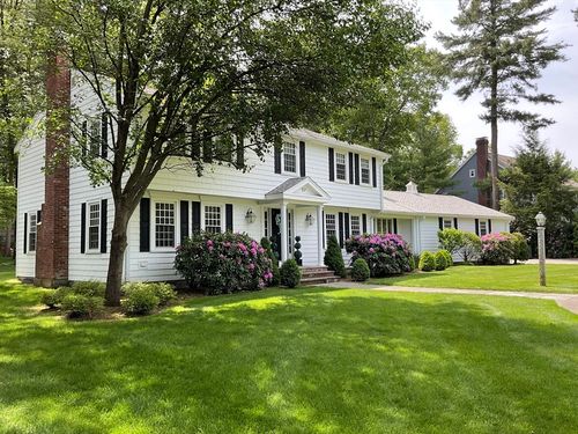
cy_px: 217
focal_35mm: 29
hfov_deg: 61.7
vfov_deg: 48.2
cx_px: 289
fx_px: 484
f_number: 1.8
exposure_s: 1/386
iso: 16
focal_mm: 3
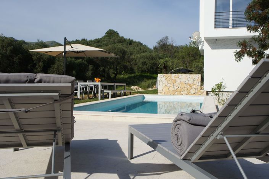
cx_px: 134
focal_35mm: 36
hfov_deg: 53.2
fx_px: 269
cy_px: 90
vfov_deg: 36.8
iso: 200
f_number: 8
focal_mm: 24
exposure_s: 1/640
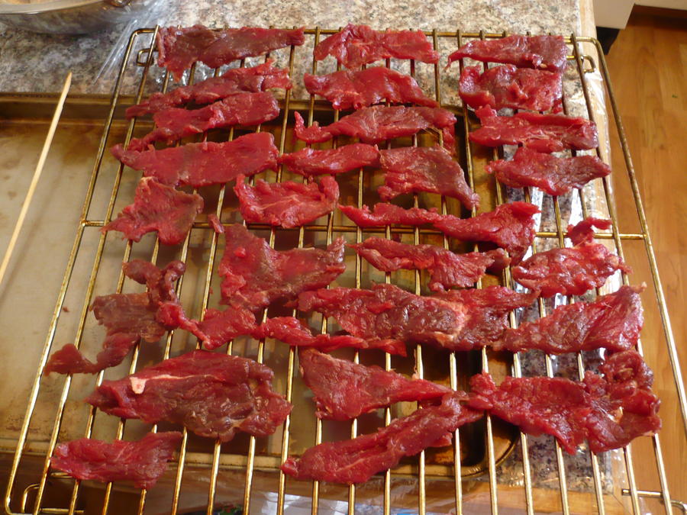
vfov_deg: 40.7
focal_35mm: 35
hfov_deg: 52.6
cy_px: 258
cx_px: 344
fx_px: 695
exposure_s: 1/6
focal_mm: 5.8
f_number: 2.8
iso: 200
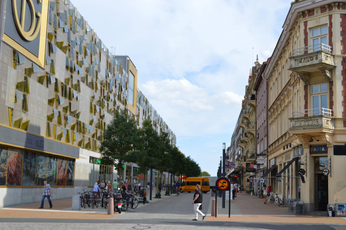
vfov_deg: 28.0
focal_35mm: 48
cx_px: 173
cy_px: 115
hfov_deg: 41.1
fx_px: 461
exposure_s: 1/250
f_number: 8
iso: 100
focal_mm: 32
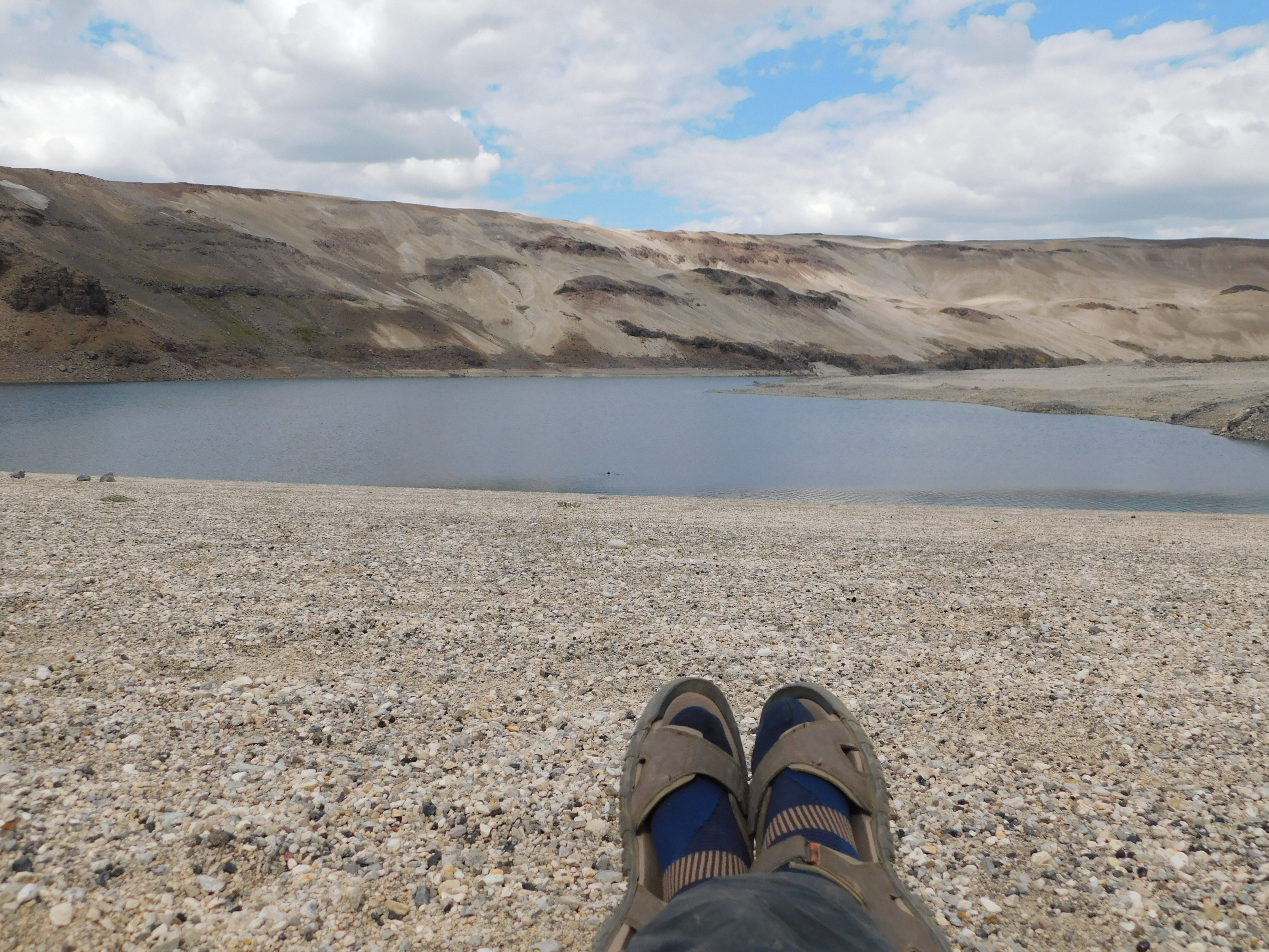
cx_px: 634
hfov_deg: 51.4
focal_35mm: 36
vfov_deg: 39.7
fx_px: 1320
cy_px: 476
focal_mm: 6.3
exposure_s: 1/400
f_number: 7
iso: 125
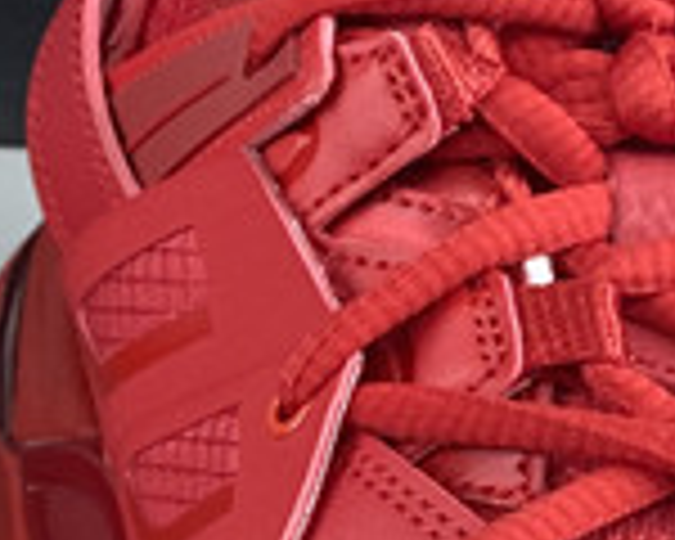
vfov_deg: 8.9
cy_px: 832
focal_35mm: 169
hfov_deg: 11.0
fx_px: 3376
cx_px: -315
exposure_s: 1/100
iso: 125
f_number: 1.8
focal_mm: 4.25
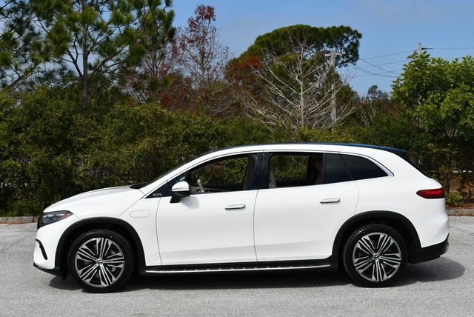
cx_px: 237
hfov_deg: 33.4
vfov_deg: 22.7
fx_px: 791
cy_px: 158
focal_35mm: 60
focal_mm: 30
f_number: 9
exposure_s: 1/320
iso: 100
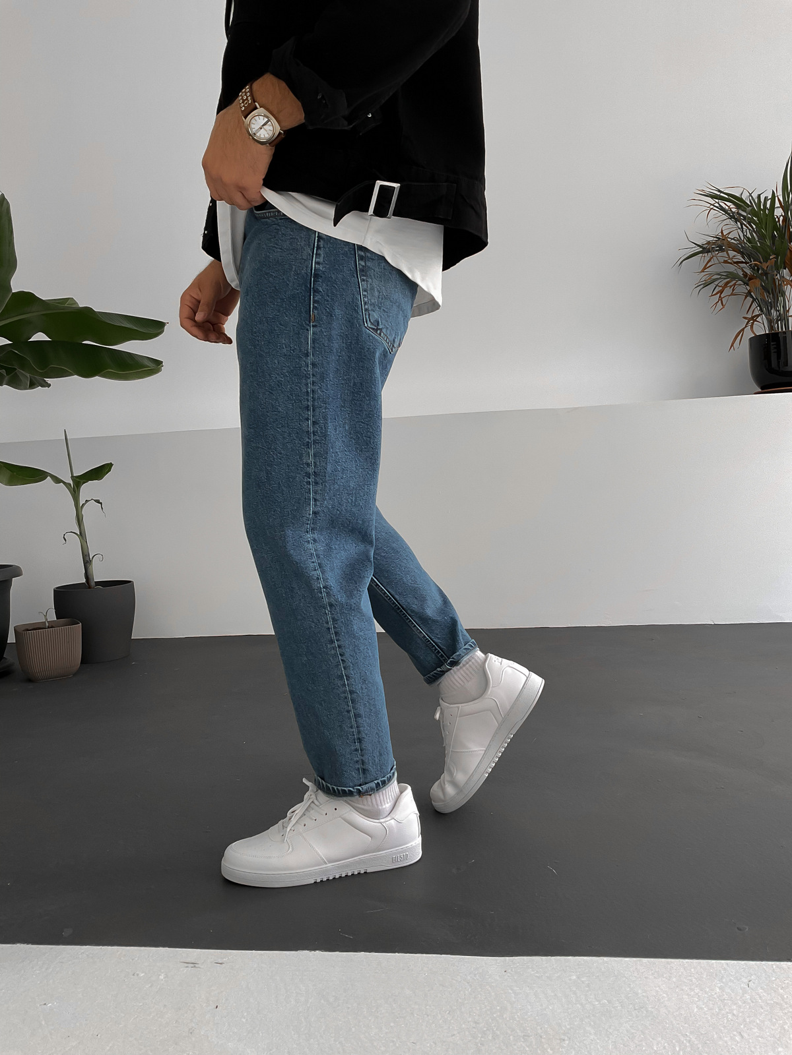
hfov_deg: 48.2
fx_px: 885
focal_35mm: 29
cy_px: 528
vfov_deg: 61.7
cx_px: 396
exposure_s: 1/120
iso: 50
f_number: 1.8
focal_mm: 3
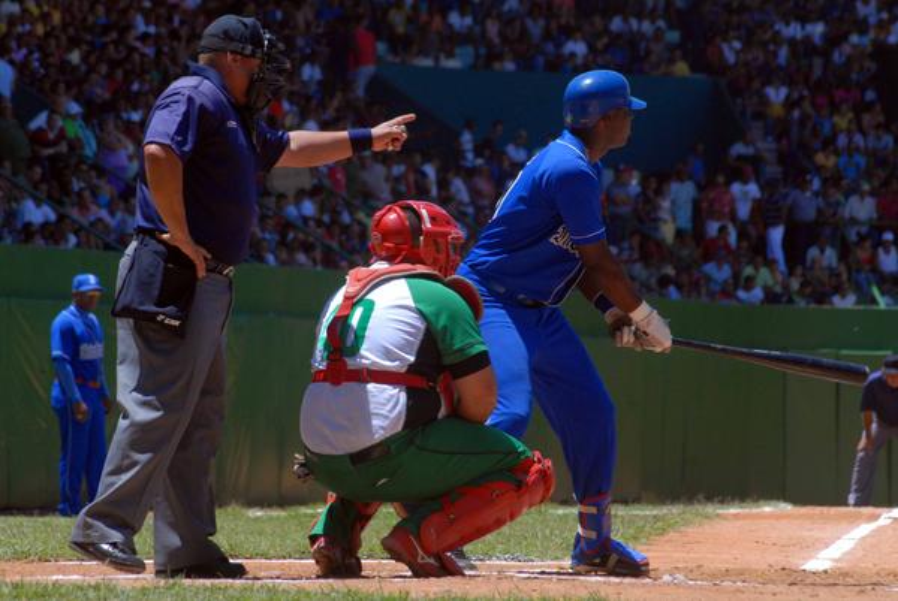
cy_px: 300
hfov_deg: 7.2
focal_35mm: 285
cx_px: 449
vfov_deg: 4.8
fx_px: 7120
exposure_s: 1/500
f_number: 9
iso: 400
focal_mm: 190
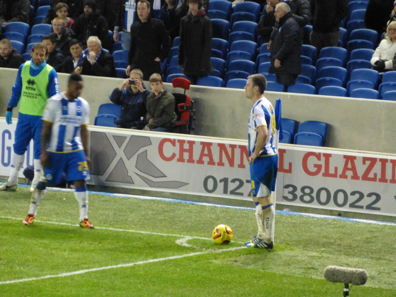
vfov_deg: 4.4
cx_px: 198
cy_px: 148
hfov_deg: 5.9
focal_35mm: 336
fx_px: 3844
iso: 1600
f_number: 5.9
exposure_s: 1/30
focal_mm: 60
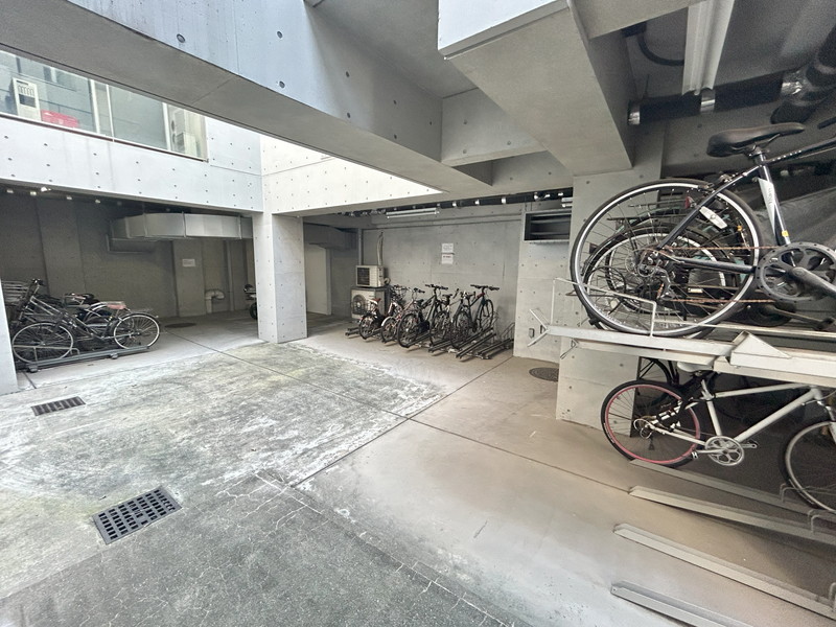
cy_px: 314
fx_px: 338
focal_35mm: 14
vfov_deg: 85.7
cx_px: 418
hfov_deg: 102.1
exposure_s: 1/99
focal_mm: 1.54
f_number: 2.4
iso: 320
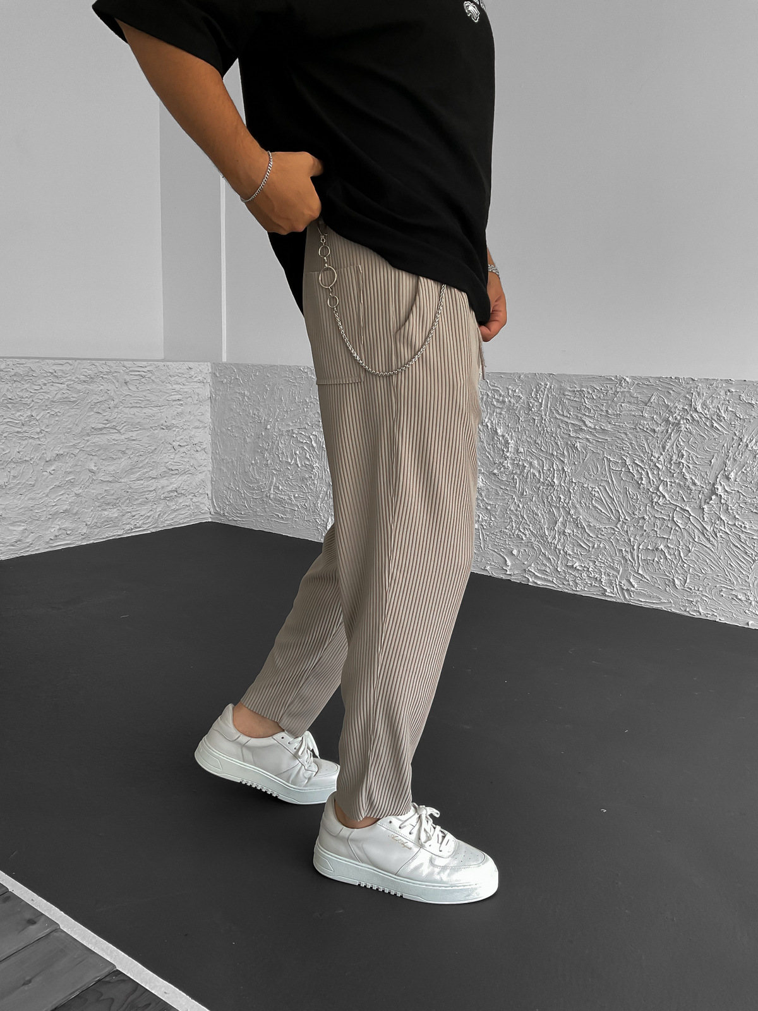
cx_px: 379
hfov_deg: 48.2
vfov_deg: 61.7
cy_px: 506
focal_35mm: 29
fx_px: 847
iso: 50
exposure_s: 1/120
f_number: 1.8
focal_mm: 3
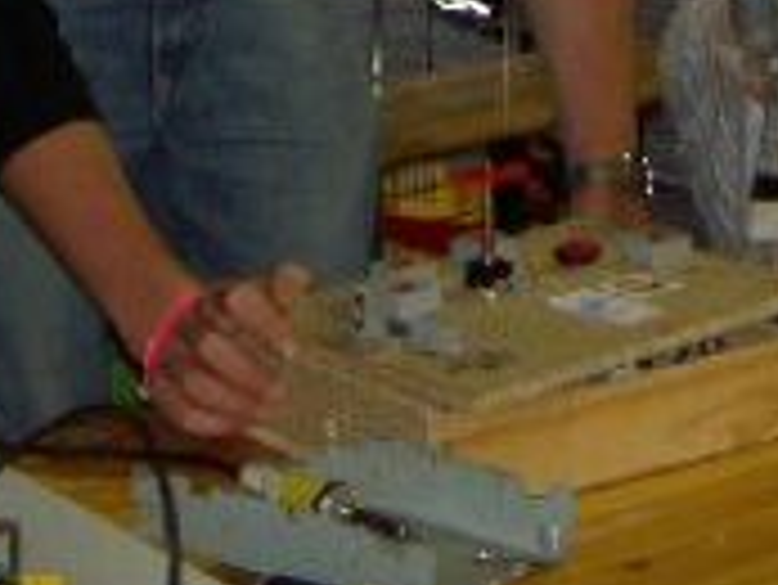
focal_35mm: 144
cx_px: 580
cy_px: -279
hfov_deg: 13.7
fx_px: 3239
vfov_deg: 10.0
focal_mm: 8
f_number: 2.8
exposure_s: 1/60
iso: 200
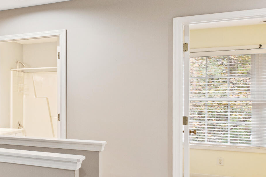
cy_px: 106
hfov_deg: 25.8
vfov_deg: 27.5
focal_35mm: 49
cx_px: -160
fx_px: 362
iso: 100
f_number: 7.1
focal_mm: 10
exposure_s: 1/1.67
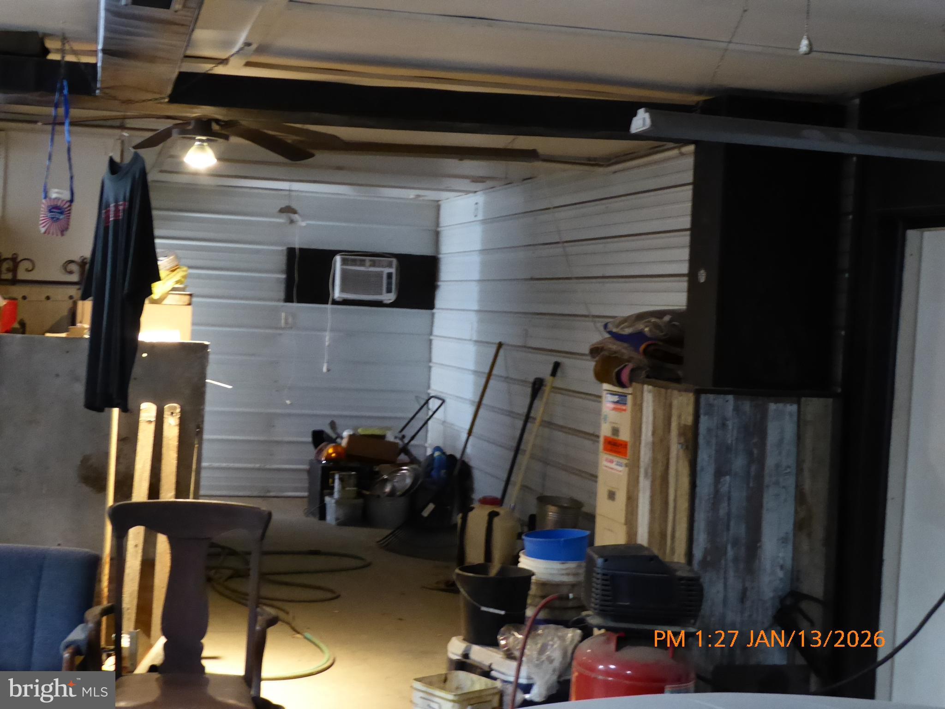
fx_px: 1447
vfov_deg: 27.5
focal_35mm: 53
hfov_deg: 36.2
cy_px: 354
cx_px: 472
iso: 800
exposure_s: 1/4
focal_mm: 9
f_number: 4.1
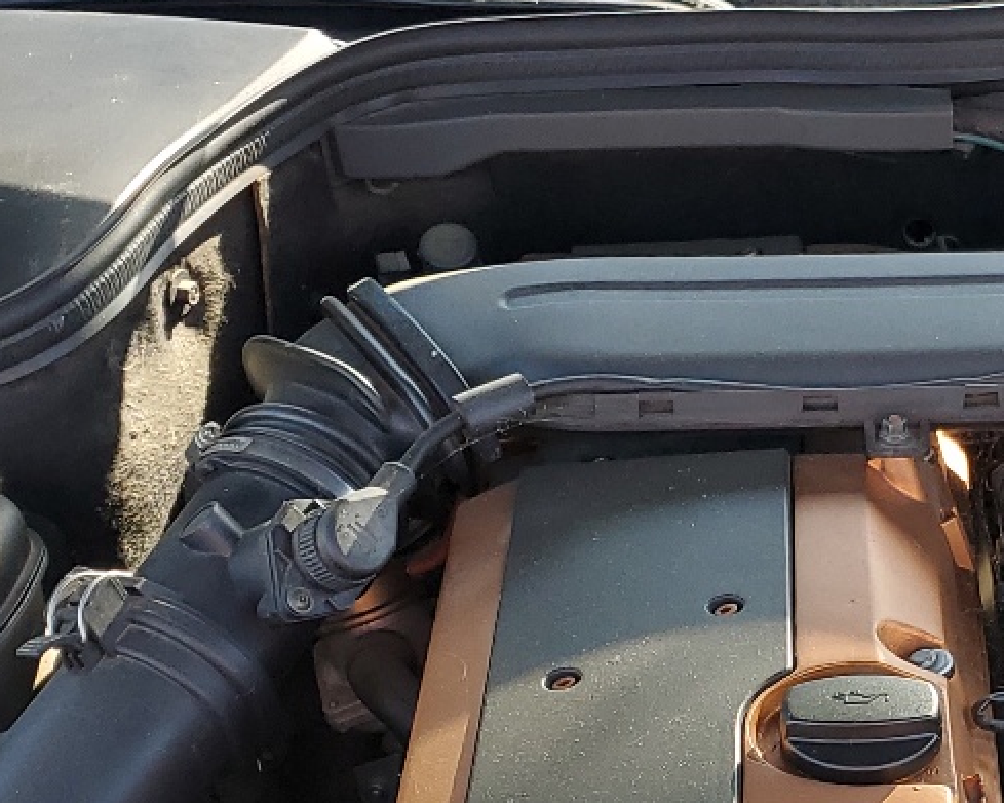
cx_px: 914
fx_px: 2466
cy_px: 727
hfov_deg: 22.4
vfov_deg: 18.2
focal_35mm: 83
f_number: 1.5
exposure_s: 1/370
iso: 50
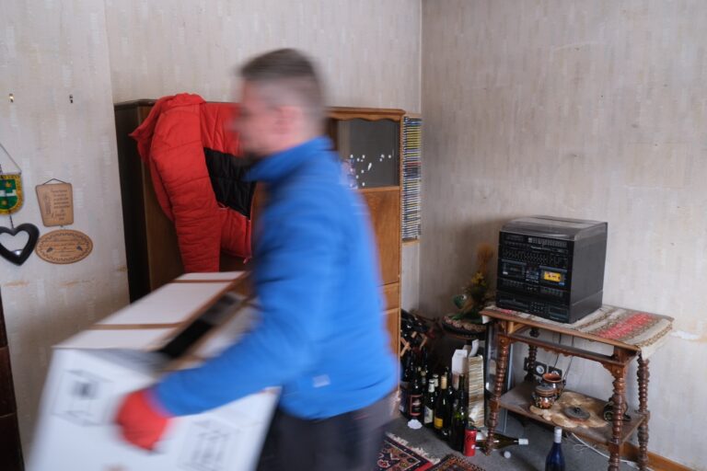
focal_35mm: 27
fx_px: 530
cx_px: 354
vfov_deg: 47.9
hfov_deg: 67.4
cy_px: 236
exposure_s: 1/26
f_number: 2.8
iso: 400
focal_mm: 18
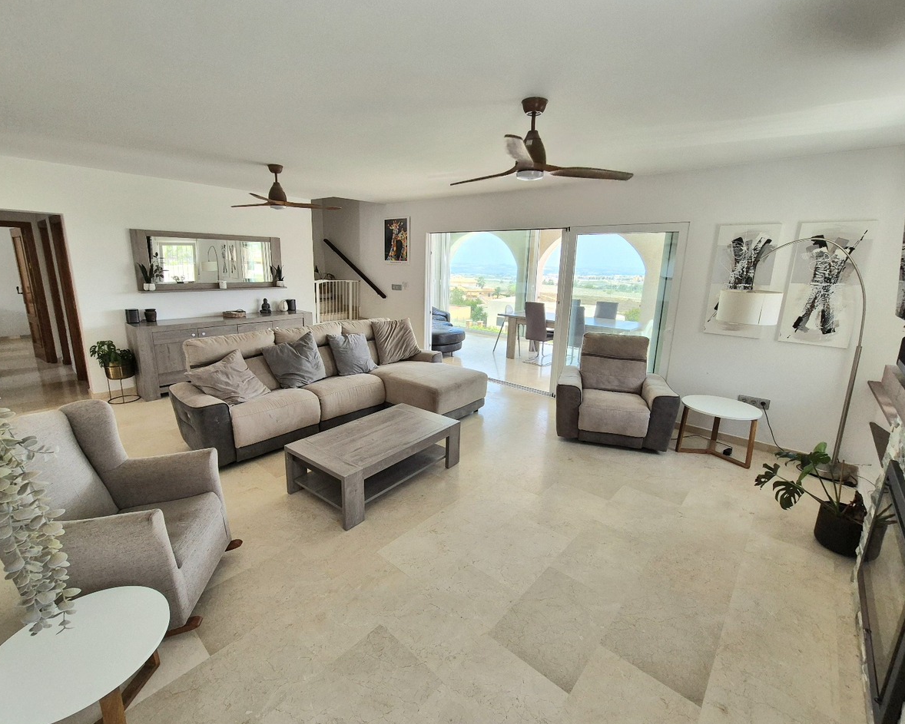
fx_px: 375
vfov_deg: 88.0
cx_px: 443
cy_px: 359
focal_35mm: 14
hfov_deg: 100.7
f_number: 2.2
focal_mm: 2.2
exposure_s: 1/179
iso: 100
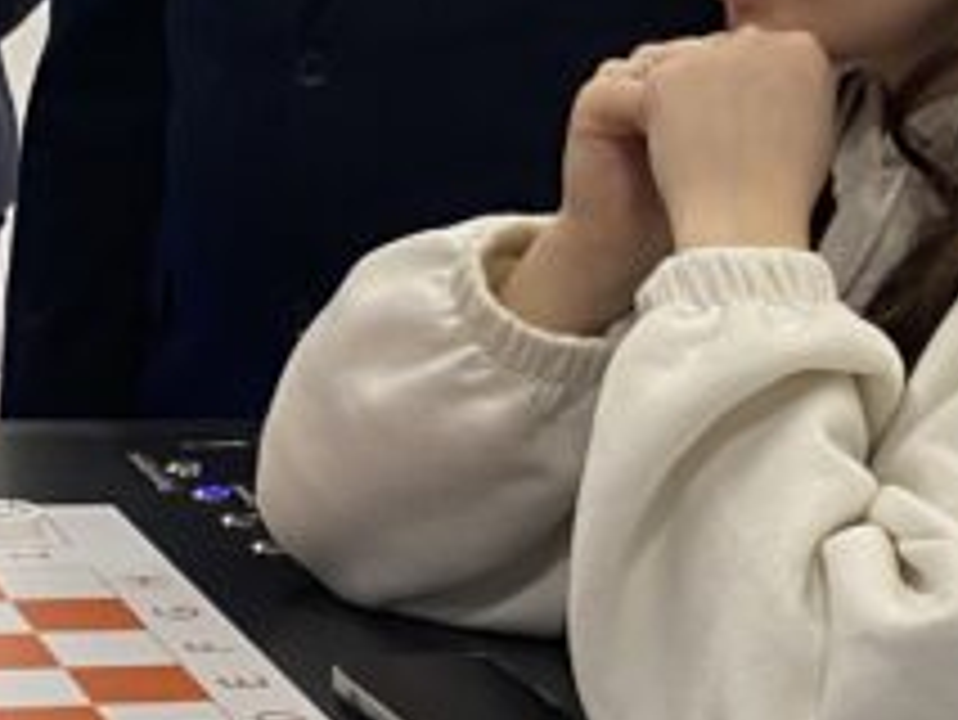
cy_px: -342
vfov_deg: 11.4
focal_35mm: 125
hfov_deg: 15.6
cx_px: 90
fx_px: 3461
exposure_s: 1/50
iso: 64
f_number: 1.8
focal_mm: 4.25
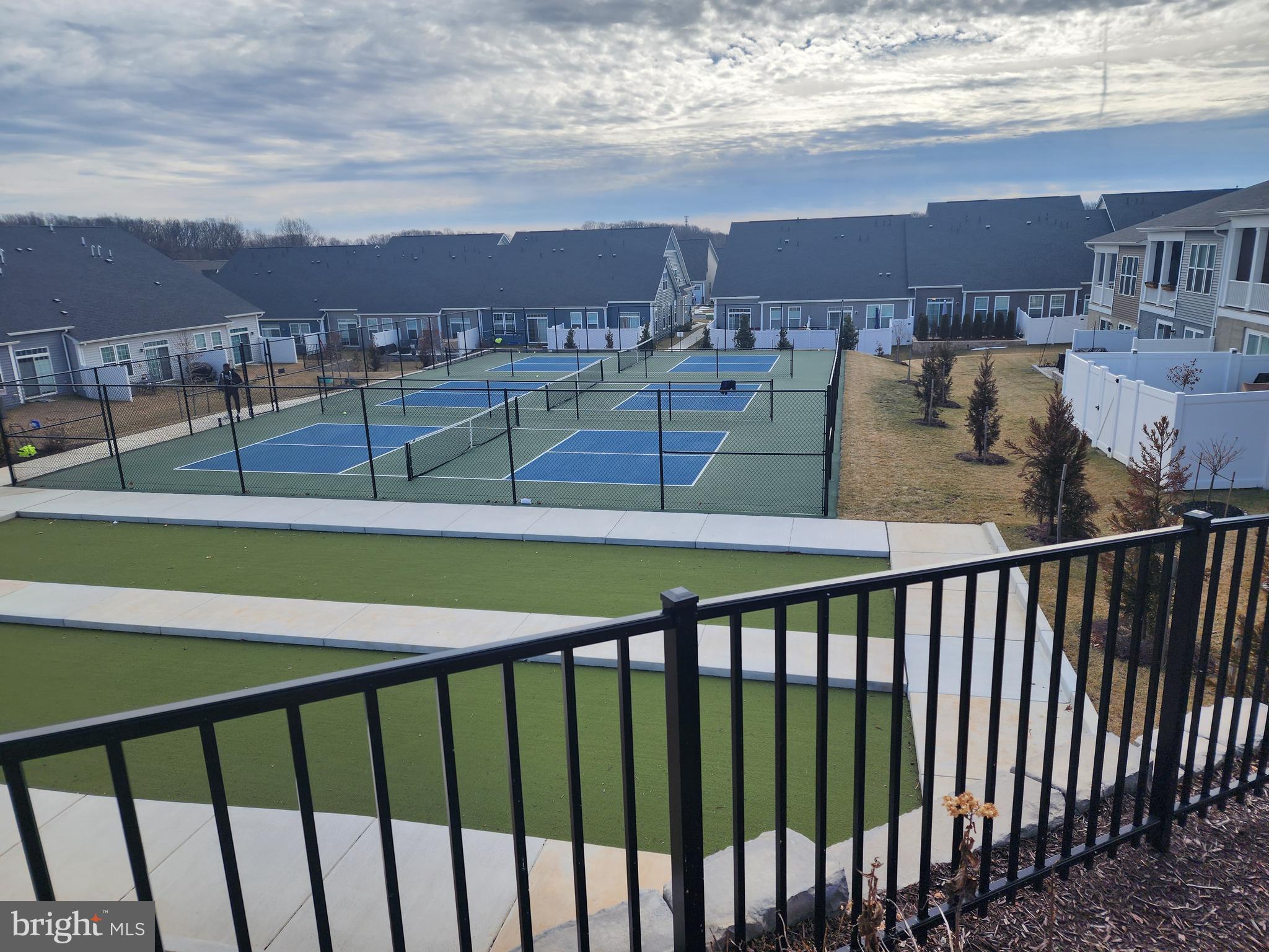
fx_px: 843
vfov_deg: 58.9
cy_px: 476
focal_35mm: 23
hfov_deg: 73.9
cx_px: 634
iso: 12
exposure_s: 1/1369
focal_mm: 6.4
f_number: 1.8
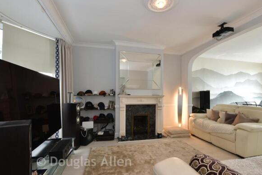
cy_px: 94
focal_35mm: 17
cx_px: 133
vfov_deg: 70.4
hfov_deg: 93.2
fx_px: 124
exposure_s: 1/4
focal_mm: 10
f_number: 8
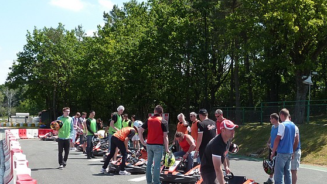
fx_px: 434
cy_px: 154
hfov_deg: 40.9
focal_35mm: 50
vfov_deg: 23.5
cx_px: 214
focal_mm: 5.3
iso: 80
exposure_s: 1/320
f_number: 4
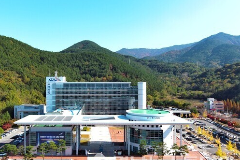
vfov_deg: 37.8
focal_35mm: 35
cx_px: 96
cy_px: 85
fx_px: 233
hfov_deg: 54.0
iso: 200
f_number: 8
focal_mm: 10.19
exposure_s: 1/240
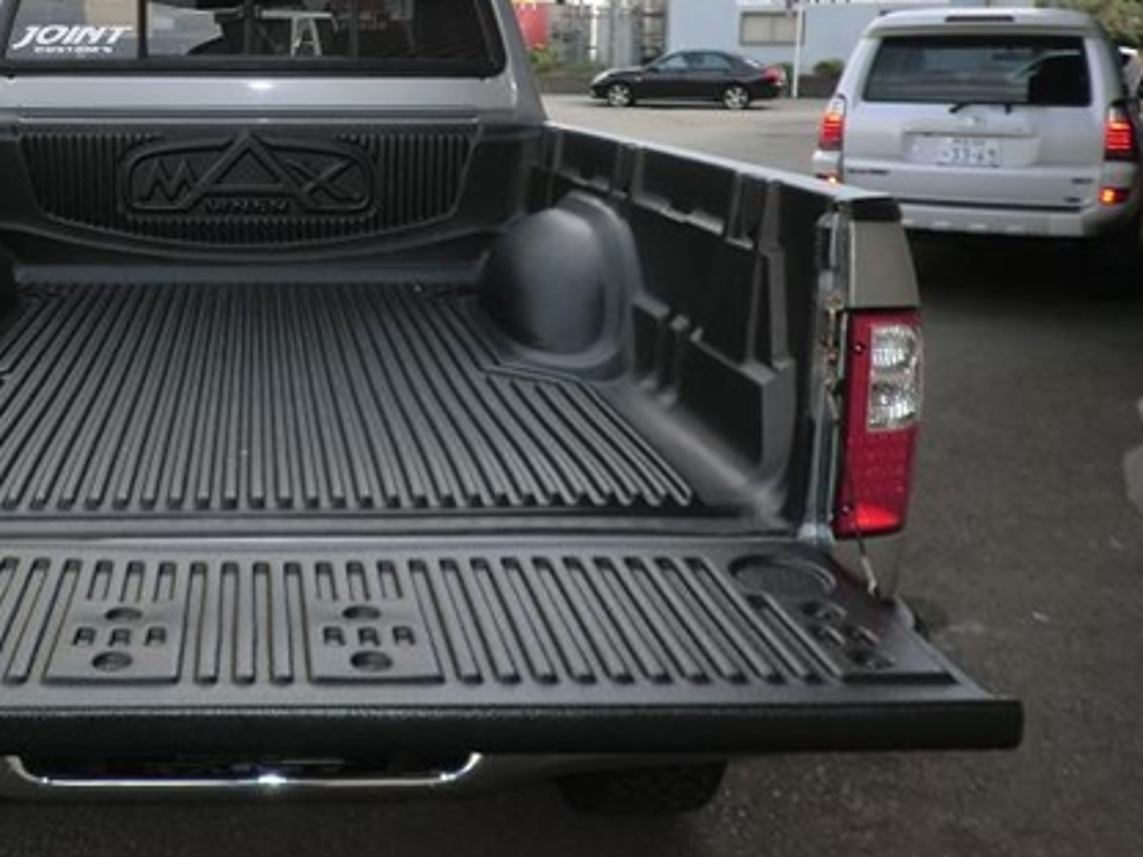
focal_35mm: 40
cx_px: 280
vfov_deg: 35.5
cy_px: 261
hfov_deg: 45.1
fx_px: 1321
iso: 50
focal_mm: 4.7
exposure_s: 1/320
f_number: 2.8
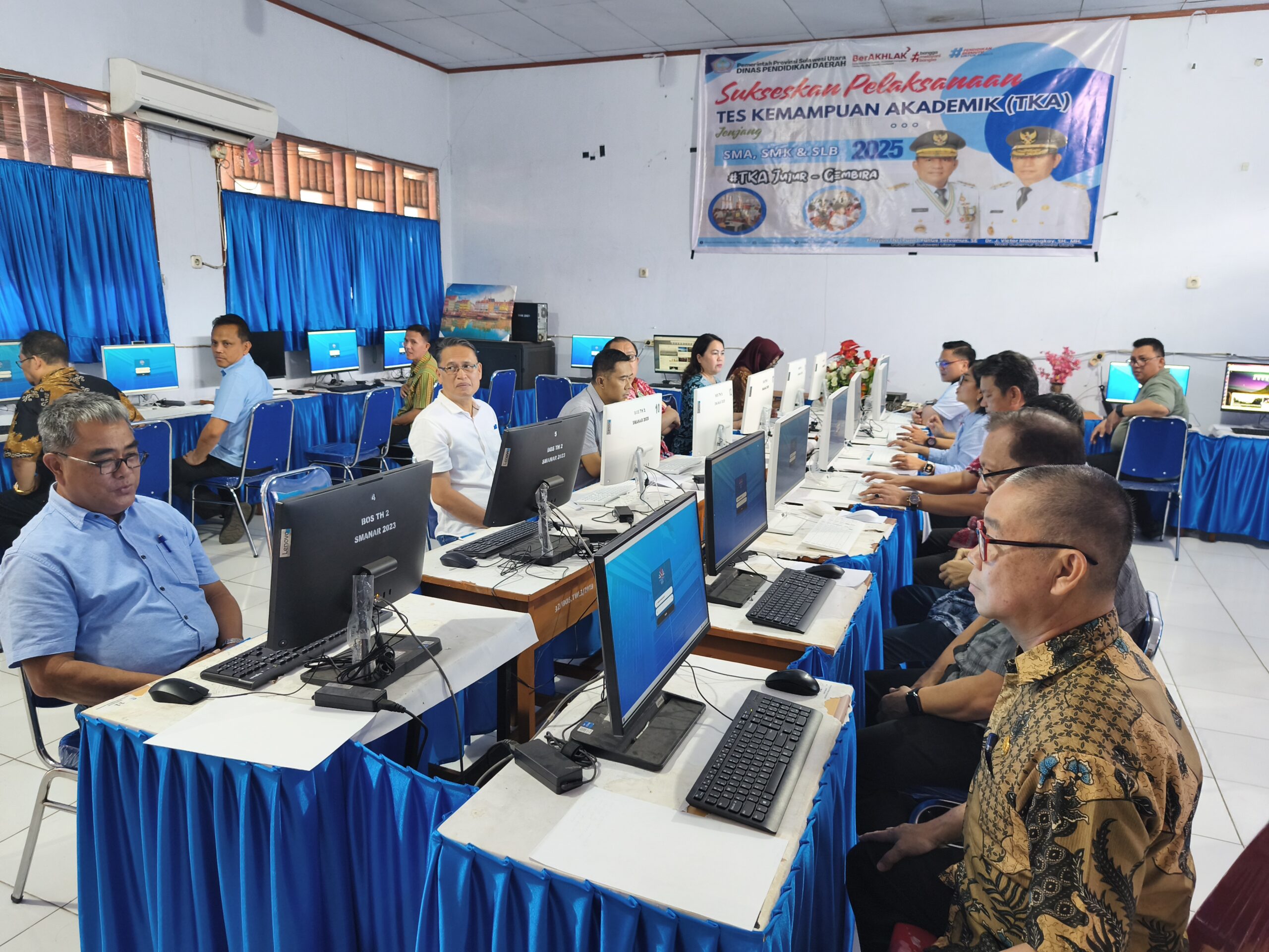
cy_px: 476
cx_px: 634
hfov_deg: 73.9
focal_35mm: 23
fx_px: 843
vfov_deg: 58.9
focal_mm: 6.18
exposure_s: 1/50
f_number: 1.65
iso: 800
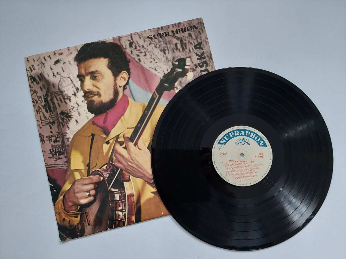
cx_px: 173
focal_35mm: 24
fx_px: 240
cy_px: 130
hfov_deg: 71.6
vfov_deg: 56.8
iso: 320
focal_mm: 5.23
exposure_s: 1/60
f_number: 1.8
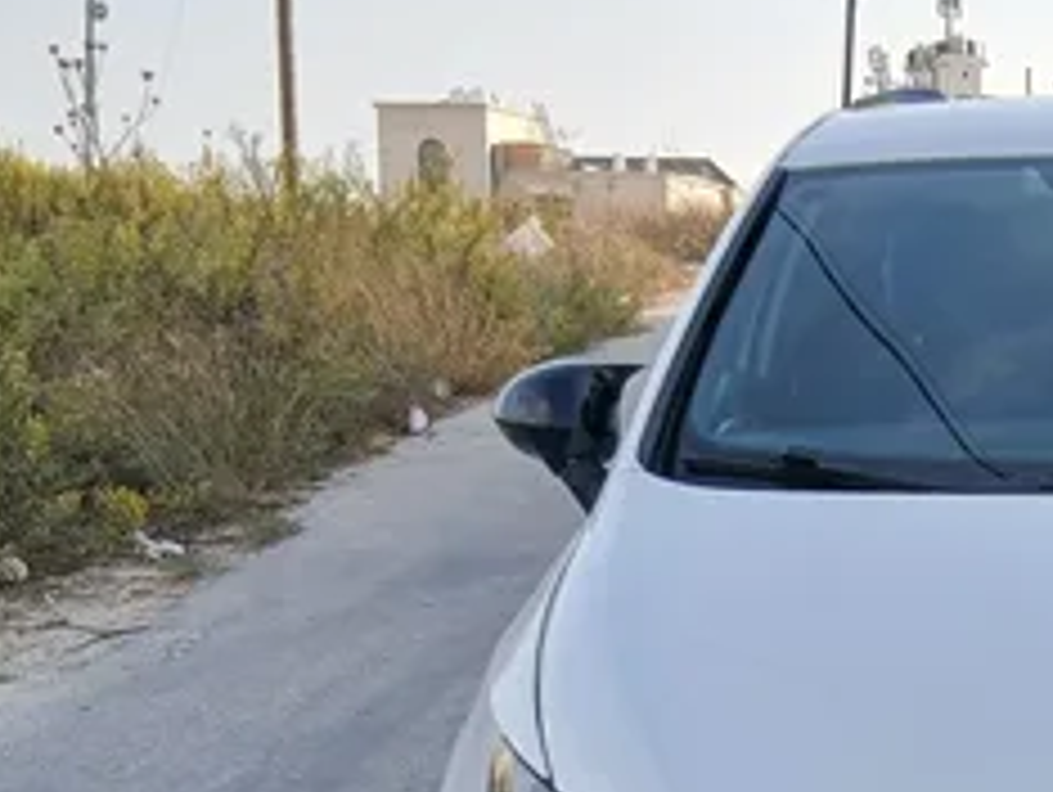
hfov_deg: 25.6
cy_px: 900
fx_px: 2162
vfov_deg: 19.7
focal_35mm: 71
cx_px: 1130
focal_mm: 3.98
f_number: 1.8
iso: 20
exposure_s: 1/194
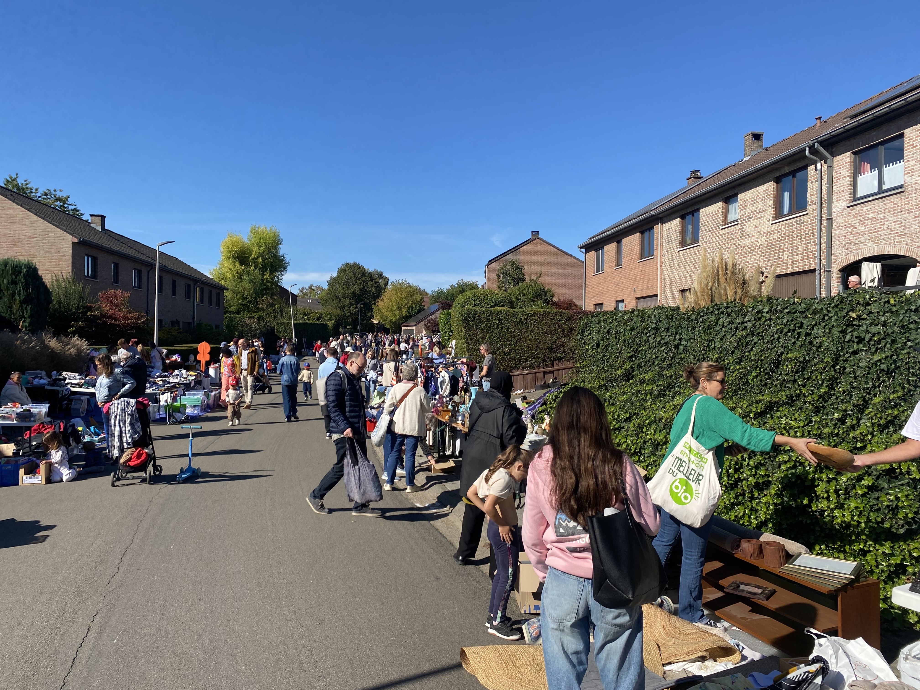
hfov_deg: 67.3
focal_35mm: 26
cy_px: 345
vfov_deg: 53.1
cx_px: 460
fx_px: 691
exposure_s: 1/2410
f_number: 1.8
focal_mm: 4.25
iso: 32
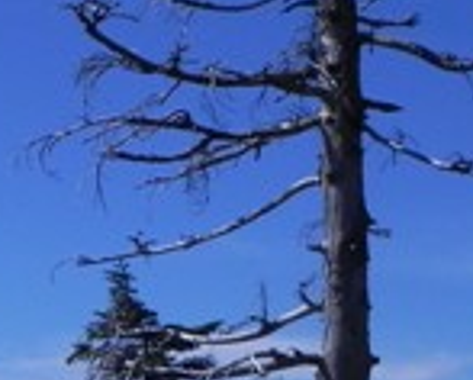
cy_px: 221
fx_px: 1962
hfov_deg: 13.3
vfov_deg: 11.0
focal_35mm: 140
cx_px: -109
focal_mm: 6.6
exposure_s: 1/1078
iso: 160
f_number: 8
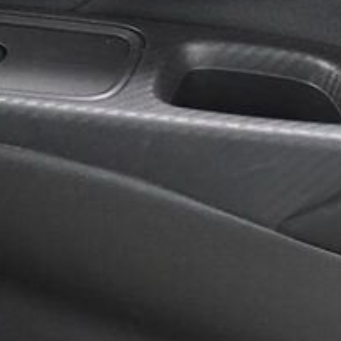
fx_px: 3845
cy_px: 127
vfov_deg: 5.1
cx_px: 171
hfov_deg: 5.1
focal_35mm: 345
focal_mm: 52
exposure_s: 1/400
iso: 2000
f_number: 3.5
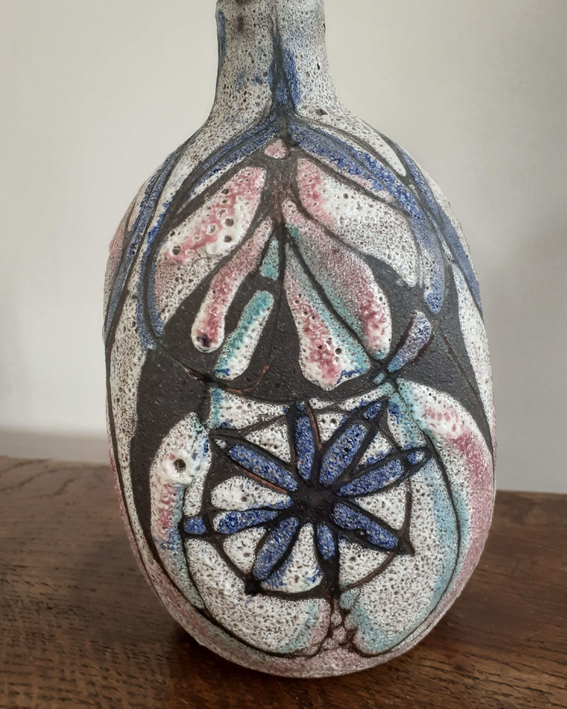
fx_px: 608
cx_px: 275
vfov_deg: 60.4
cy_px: 353
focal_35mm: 29
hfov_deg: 50.0
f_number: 1.9
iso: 100
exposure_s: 1/50
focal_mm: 3.6
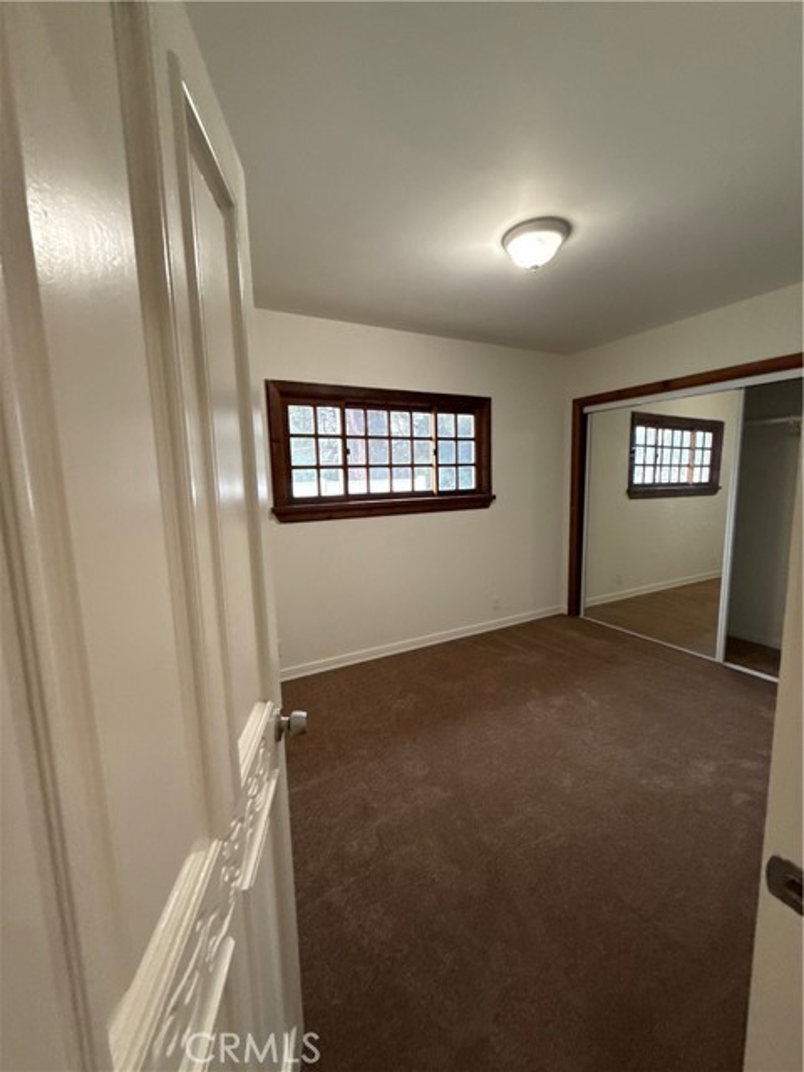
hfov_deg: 85.7
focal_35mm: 14
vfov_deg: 102.1
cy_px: 536
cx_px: 402
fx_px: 434
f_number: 2.2
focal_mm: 2.22
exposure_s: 1/60
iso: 640
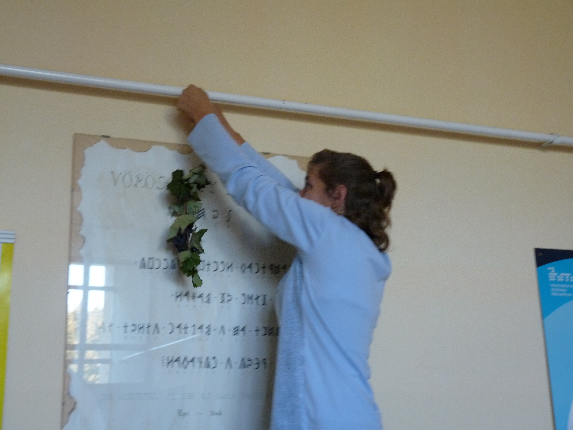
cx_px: 286
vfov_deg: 25.7
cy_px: 215
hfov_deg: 33.8
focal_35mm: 57
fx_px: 944
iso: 400
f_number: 3.2
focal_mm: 10.1
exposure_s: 1/30
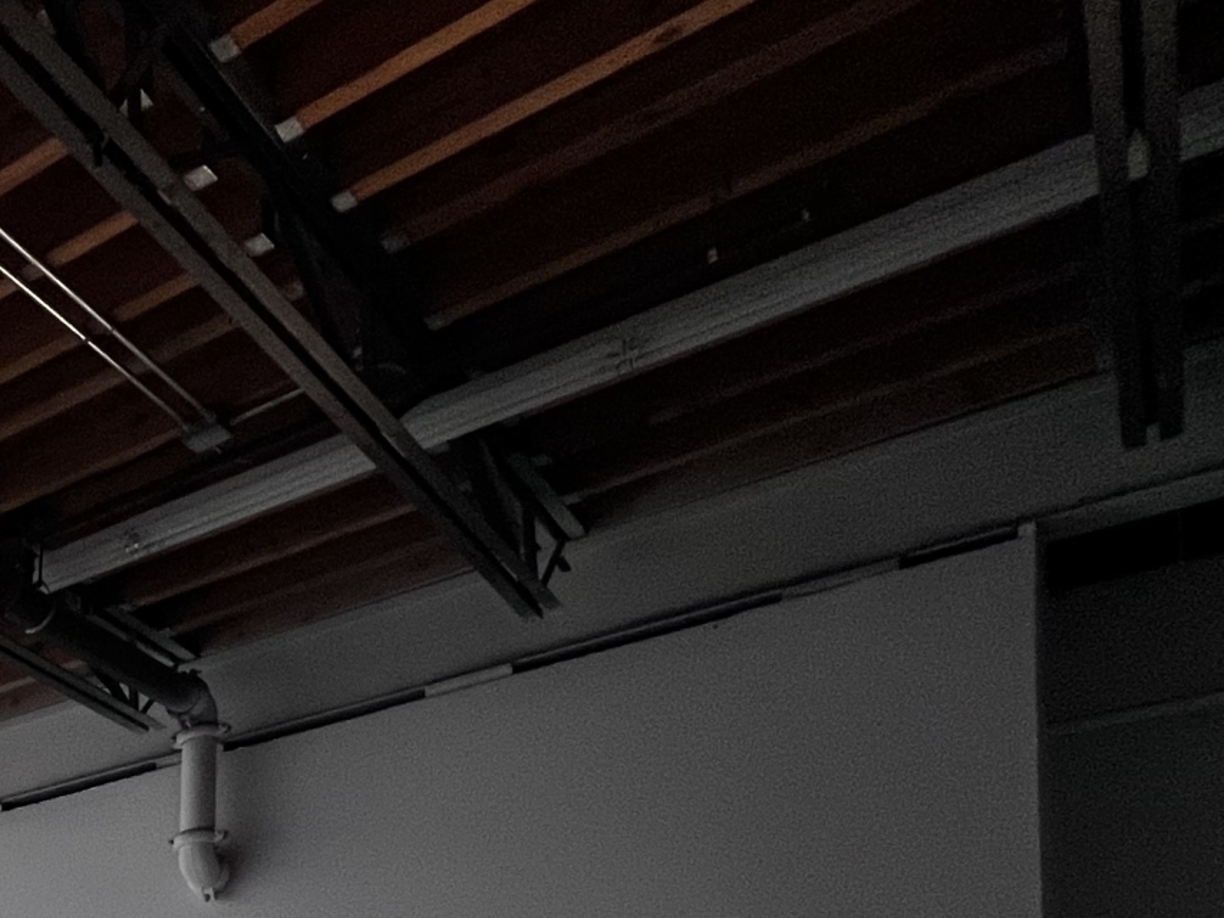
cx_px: -509
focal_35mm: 39
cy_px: 1251
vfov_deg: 28.6
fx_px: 1379
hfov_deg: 31.2
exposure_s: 1/99
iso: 100
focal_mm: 1.57
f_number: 1.8
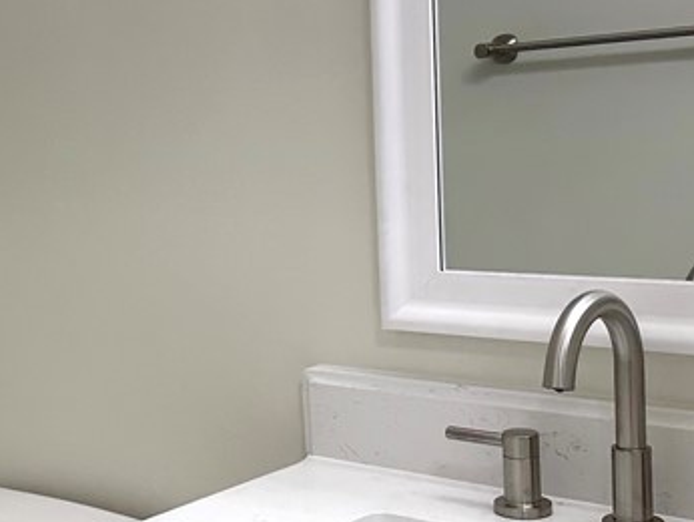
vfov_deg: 20.7
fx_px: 1424
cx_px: -84
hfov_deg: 25.3
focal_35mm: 71
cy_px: 267
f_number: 1.78
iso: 80
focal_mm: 6.86
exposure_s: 1/120
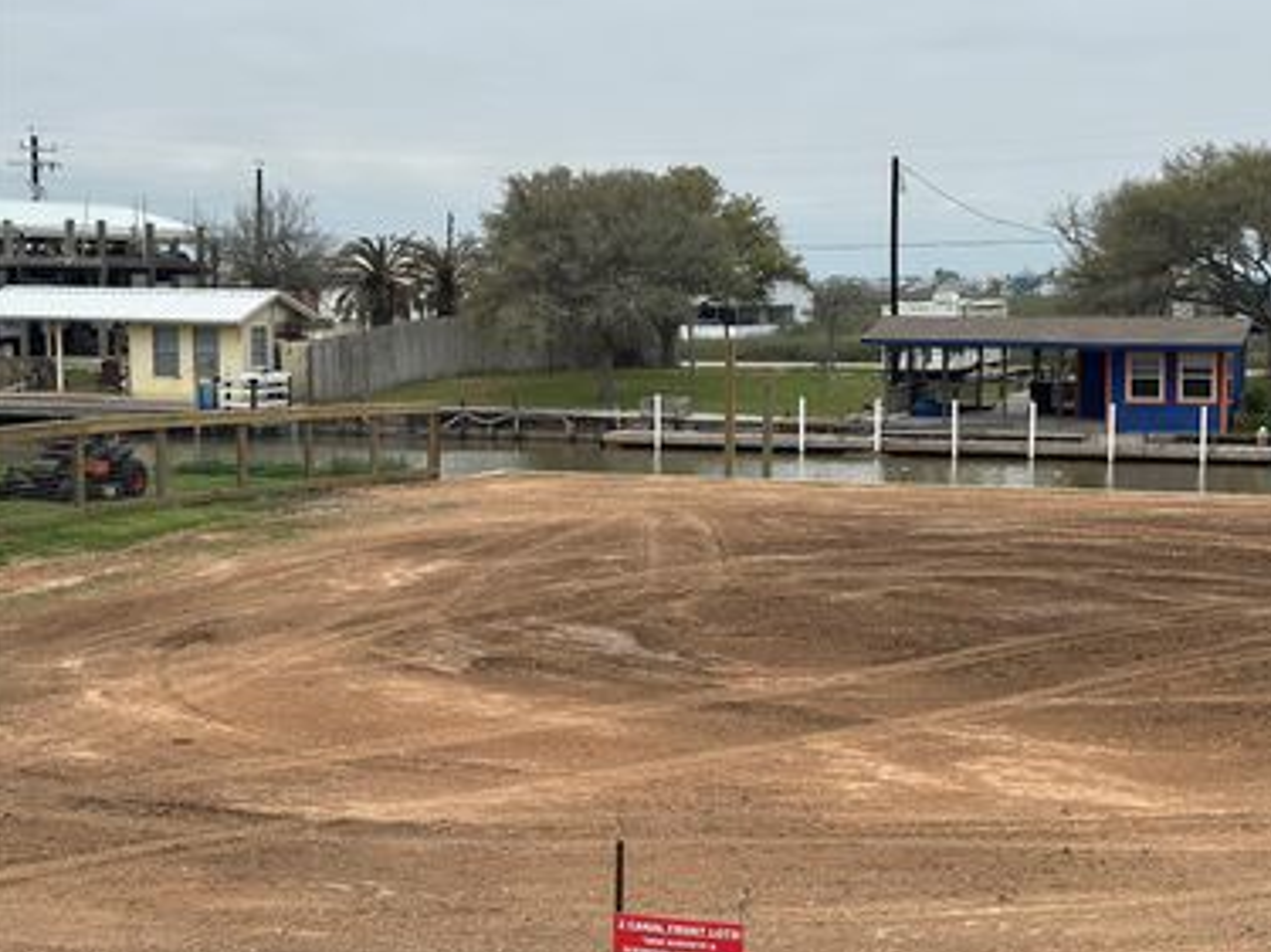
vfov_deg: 22.9
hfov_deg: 30.1
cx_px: 841
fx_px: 2349
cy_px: 473
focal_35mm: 64
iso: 80
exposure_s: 1/4785
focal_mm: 6.86
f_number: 1.78
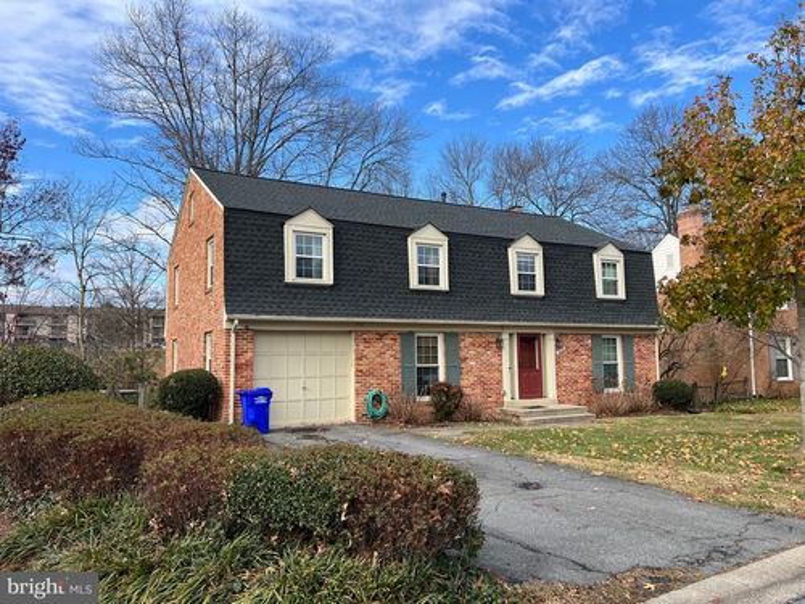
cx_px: 402
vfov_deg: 53.1
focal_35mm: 26
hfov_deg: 67.3
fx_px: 605
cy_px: 302
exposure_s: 1/2008
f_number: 1.5
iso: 50
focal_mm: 5.7
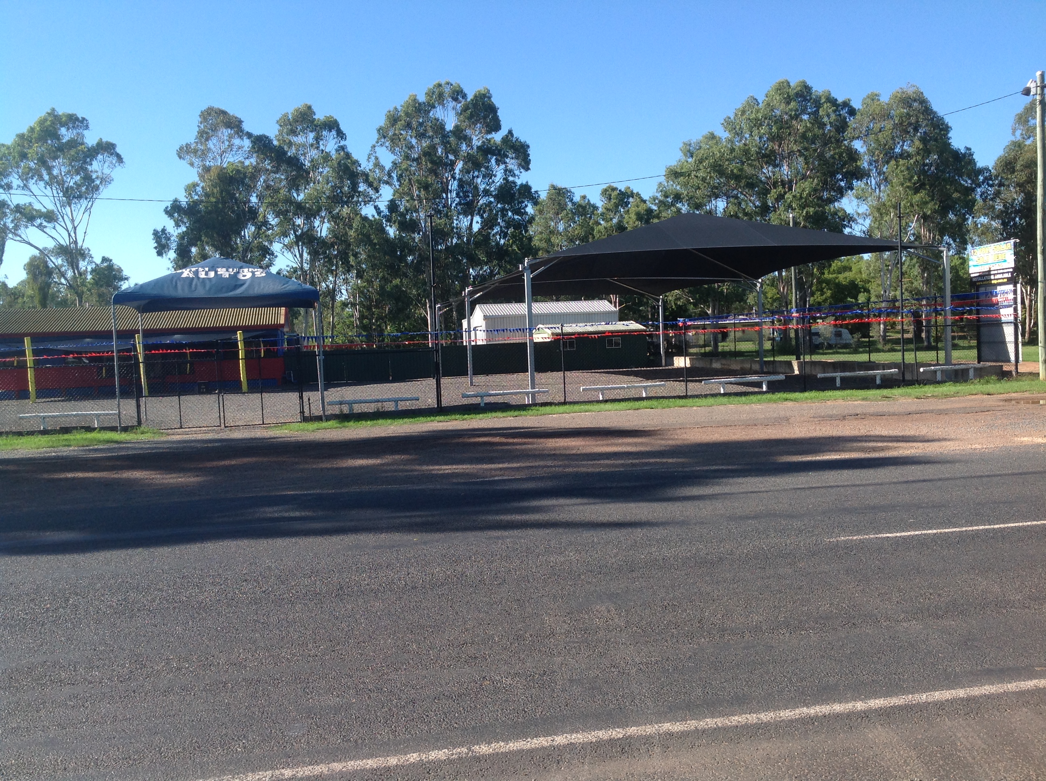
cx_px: 523
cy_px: 390
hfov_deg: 52.7
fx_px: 1056
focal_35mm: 35
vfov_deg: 40.6
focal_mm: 4.28
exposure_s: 1/944
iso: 50
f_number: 2.4
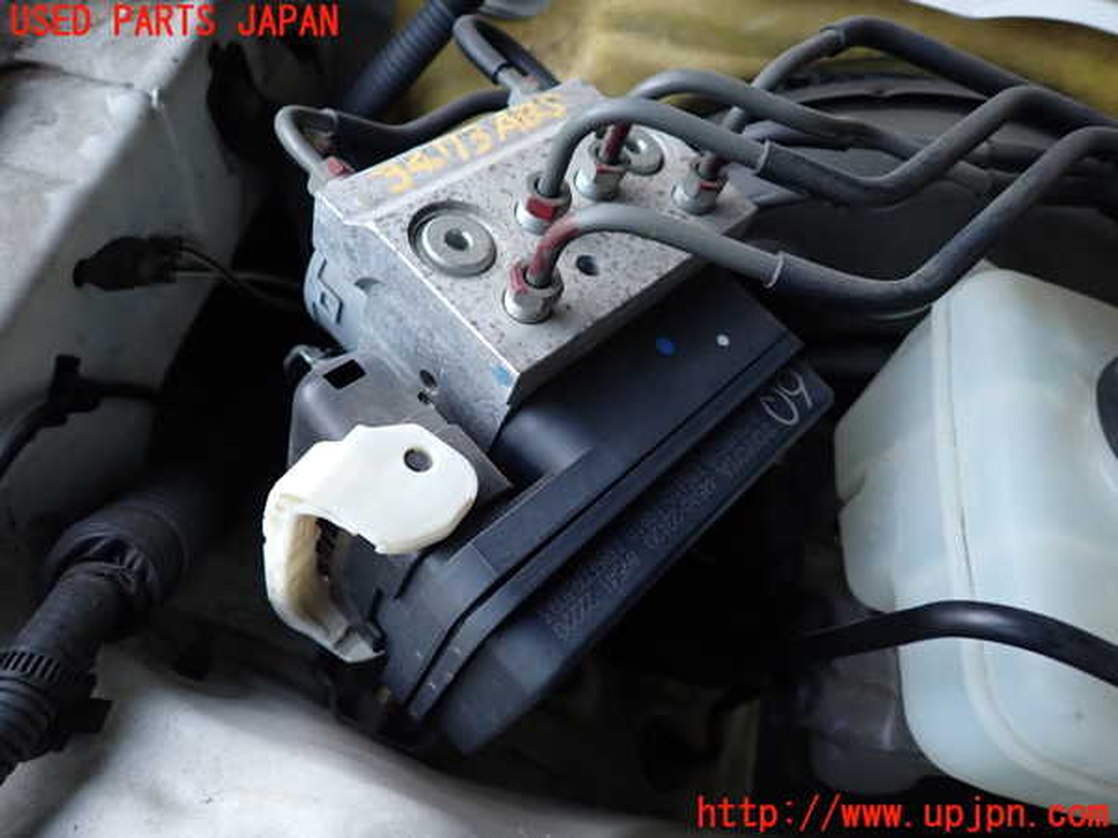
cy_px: 419
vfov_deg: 54.9
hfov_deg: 69.4
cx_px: 559
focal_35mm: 25
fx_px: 807
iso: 250
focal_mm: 4.5
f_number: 2
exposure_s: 1/30
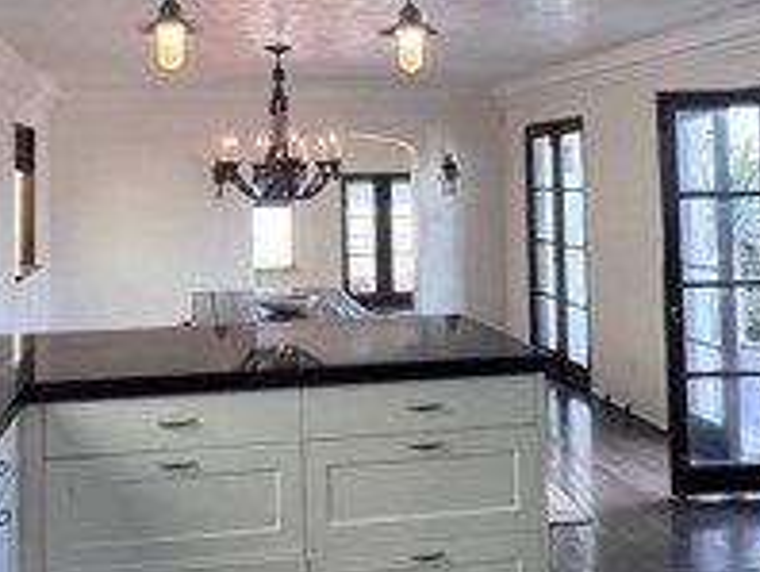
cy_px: 119
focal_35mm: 42
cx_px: 357
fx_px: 923
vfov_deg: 33.5
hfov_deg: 44.7
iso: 160
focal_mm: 1.57
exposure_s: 1/120
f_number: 1.8
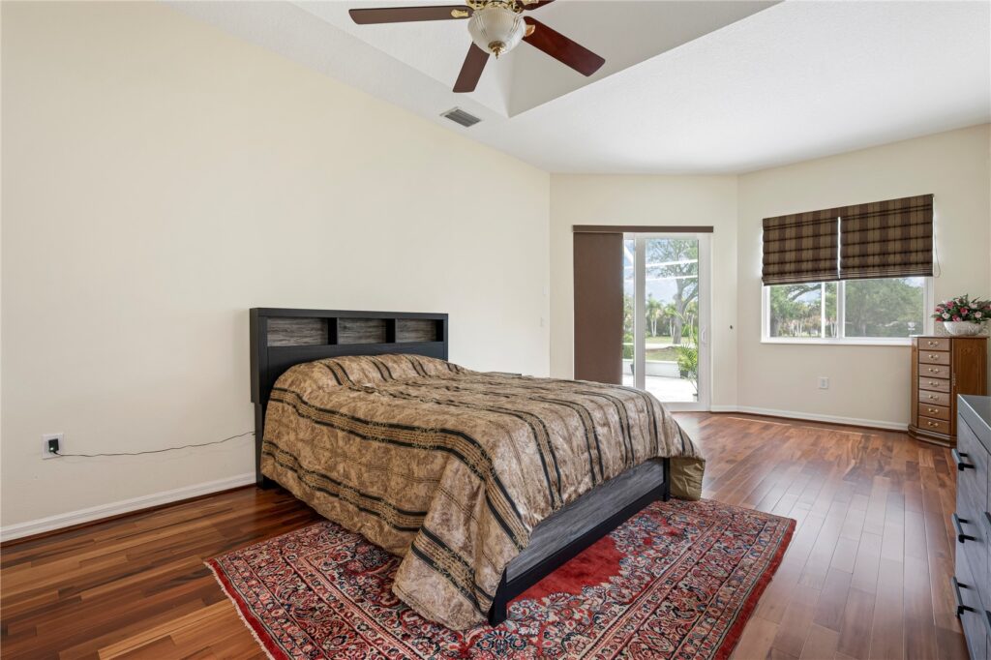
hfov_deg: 95.0
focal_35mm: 16
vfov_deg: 72.0
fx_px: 454
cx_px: 496
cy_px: 330
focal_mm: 16.5
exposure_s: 1/5
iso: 400
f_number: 8
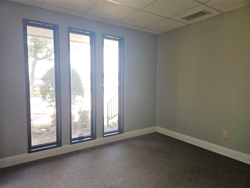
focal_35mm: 23
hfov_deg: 73.9
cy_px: 94
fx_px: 166
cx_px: 125
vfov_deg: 58.9
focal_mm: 5.4
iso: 50
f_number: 1.8
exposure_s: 1/60
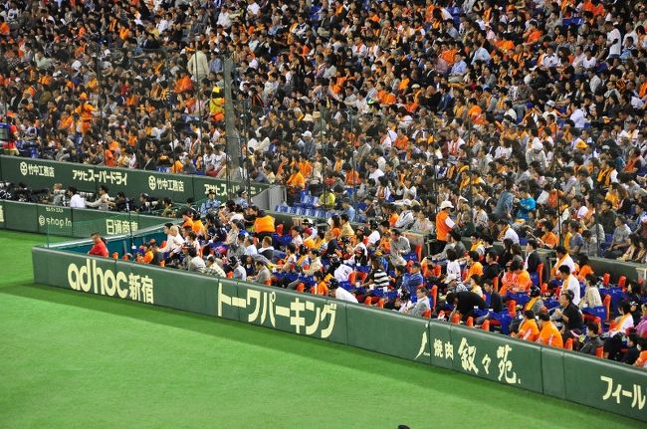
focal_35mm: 195
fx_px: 3499
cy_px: 214
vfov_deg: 7.0
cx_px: 324
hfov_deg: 10.6
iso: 800
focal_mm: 130
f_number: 5.6
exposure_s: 1/40
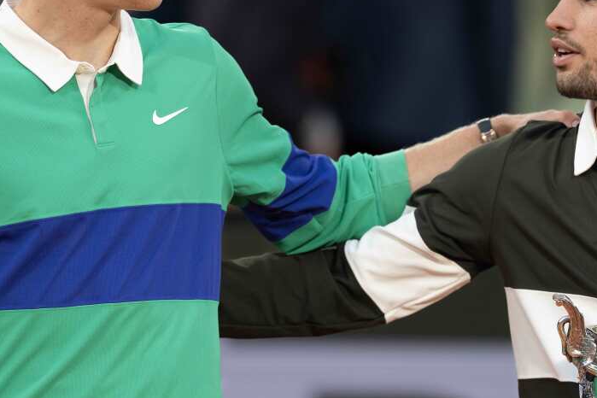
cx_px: 401
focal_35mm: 638
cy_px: 183
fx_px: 10579
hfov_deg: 3.2
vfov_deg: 2.2
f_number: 2.8
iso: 640
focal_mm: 300
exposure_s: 1/640
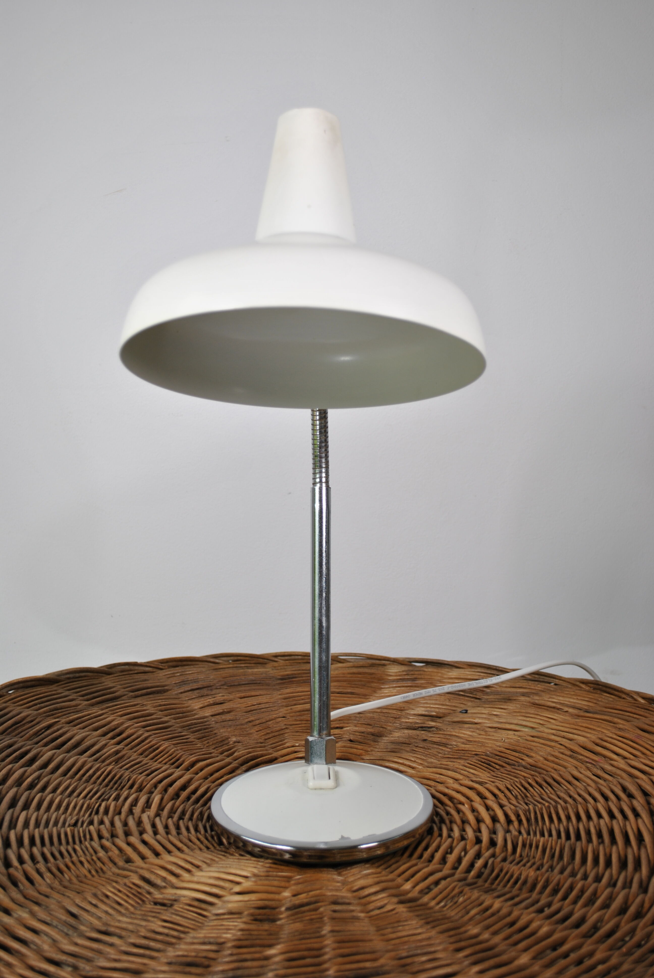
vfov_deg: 37.8
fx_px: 1426
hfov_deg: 25.8
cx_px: 327
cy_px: 489
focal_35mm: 52
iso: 100
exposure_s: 1/60
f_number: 5
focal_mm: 35
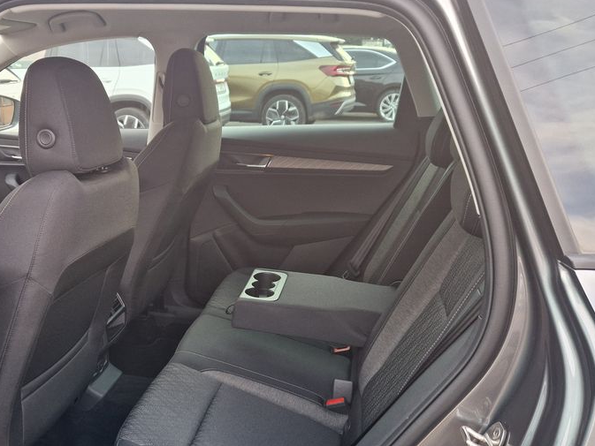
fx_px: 602
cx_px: 188
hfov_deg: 51.4
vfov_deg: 40.4
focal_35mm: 35
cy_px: 277
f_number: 1.8
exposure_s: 1/180
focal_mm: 5.4
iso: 125
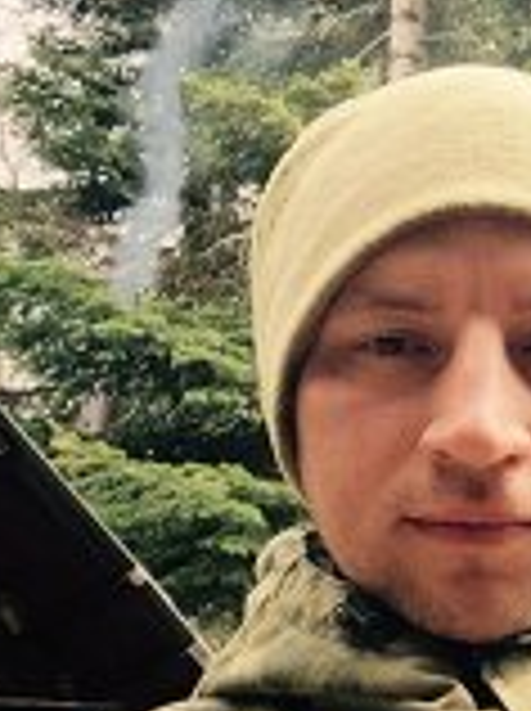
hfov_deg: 21.2
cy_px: 549
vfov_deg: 28.1
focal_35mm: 68
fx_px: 1395
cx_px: 439
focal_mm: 2.65
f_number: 2.2
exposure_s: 1/126
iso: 32
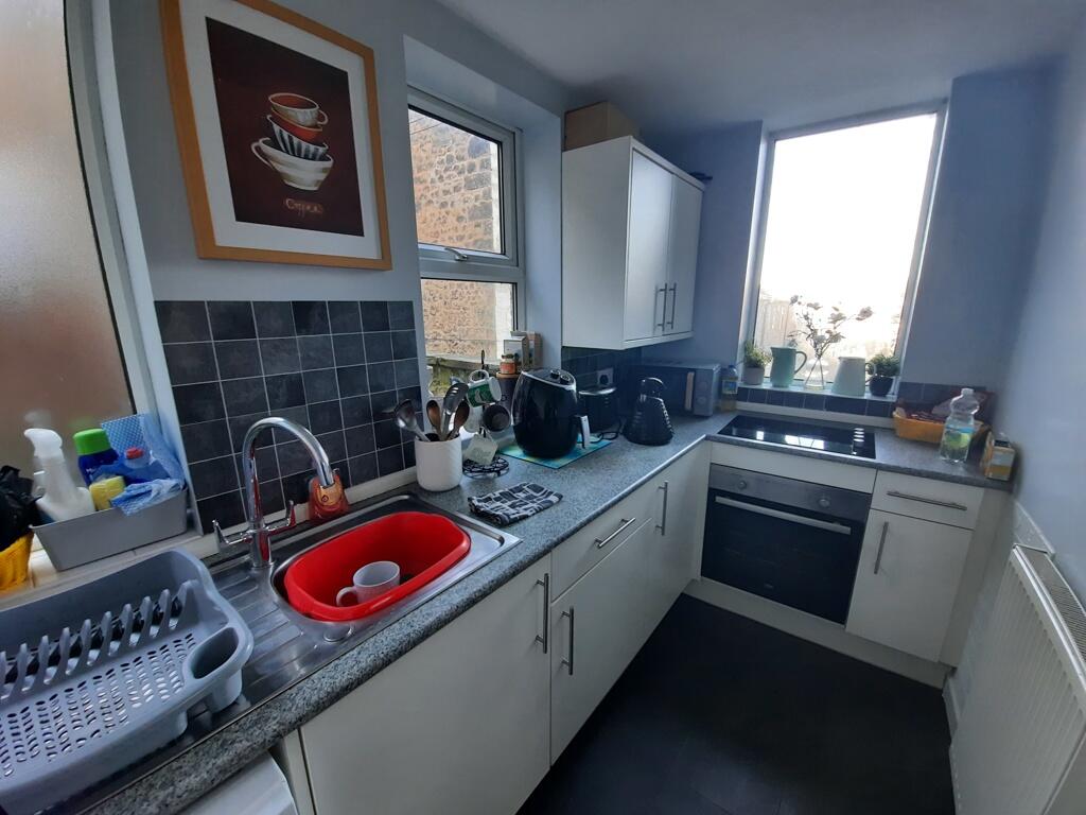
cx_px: 543
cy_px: 408
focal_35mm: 13
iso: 160
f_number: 2.2
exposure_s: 1/50
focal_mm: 1.74
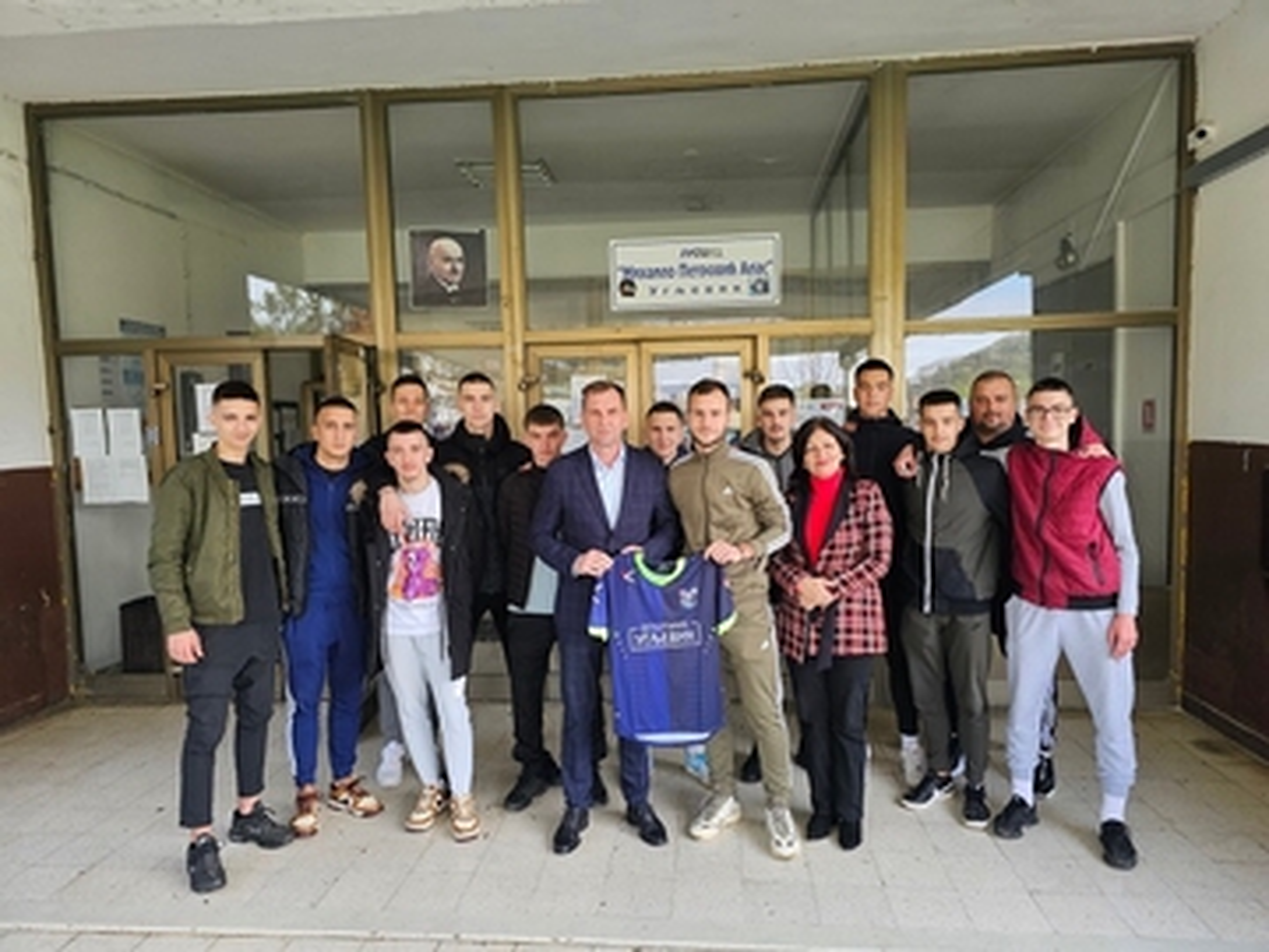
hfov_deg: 73.9
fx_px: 843
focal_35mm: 23
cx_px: 634
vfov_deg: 58.9
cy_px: 476
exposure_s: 1/120
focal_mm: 6.3
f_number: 1.7
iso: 50
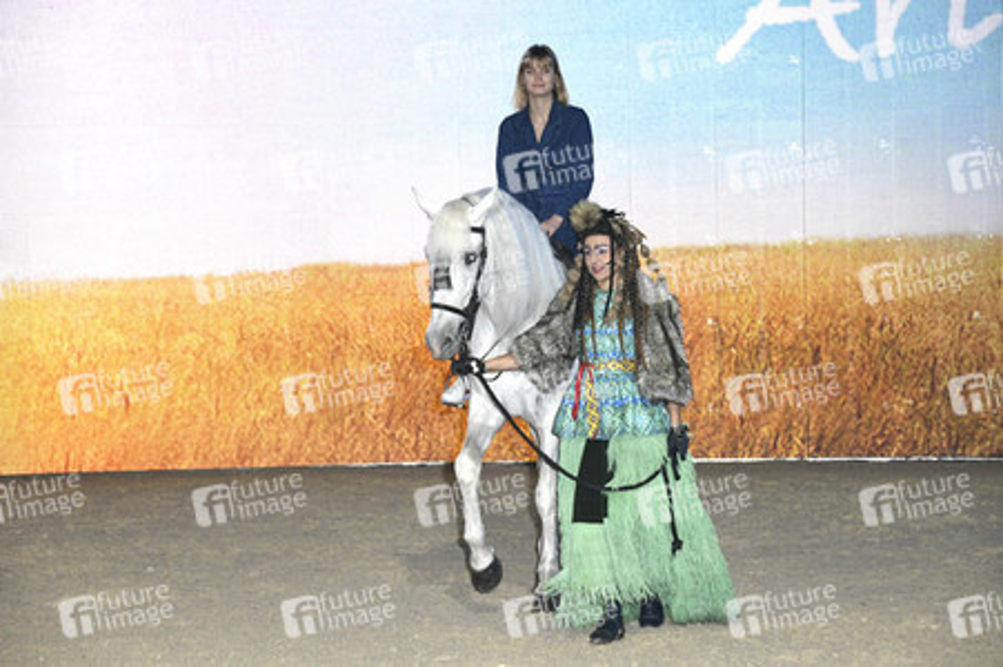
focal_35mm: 105
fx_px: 2923
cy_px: 334
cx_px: 502
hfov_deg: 19.5
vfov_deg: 13.0
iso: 3200
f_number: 6.3
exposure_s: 1/60
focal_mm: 105
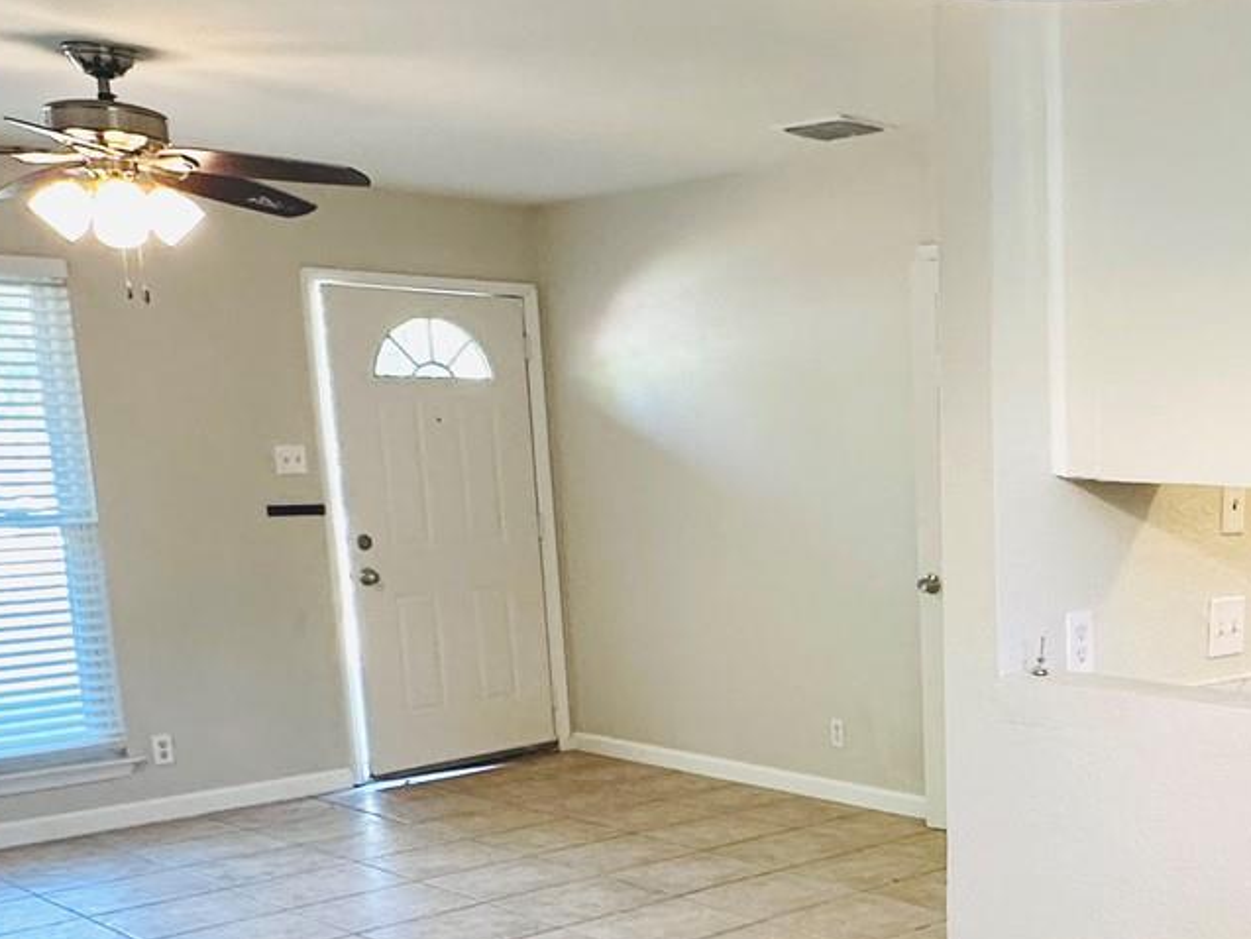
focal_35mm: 45
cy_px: 780
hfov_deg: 39.0
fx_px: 1627
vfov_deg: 31.2
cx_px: 1135
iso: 160
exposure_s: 1/60
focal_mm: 2.22
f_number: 2.2
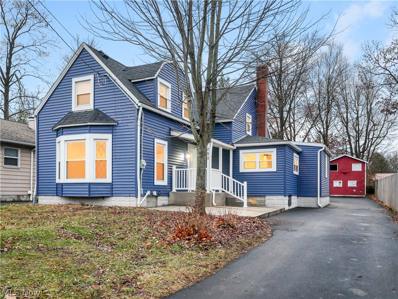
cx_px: 199
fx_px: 345
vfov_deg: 46.8
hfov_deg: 59.9
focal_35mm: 30
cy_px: 150
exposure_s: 1/60
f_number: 3.7
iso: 1600
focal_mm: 15
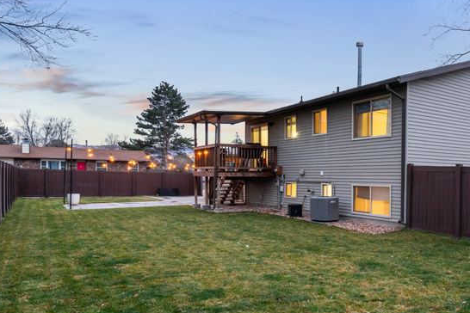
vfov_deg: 43.3
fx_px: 392
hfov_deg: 56.6
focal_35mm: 30
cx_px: 387
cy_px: 193
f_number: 10
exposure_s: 1/4
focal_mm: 16
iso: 500
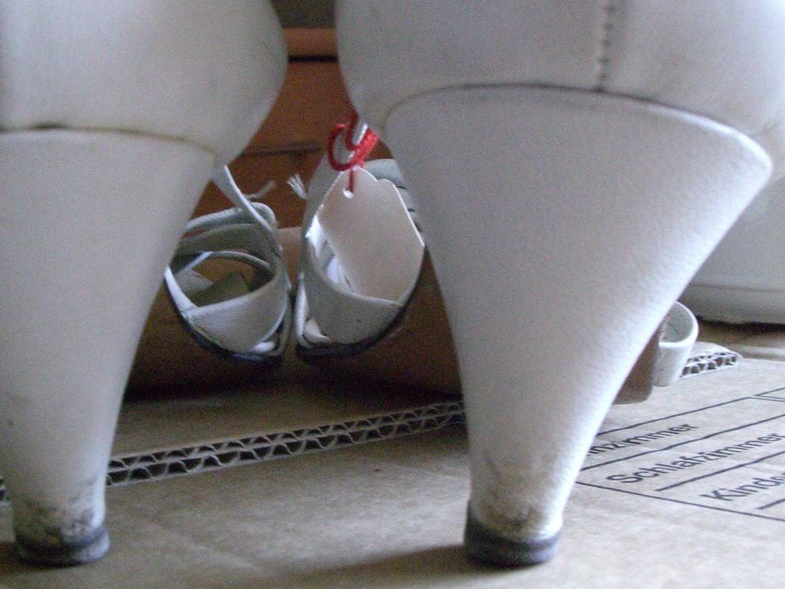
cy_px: 337
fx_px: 1383
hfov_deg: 31.6
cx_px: 319
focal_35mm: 61
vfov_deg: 24.0
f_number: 3
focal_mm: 7.6
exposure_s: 1/50
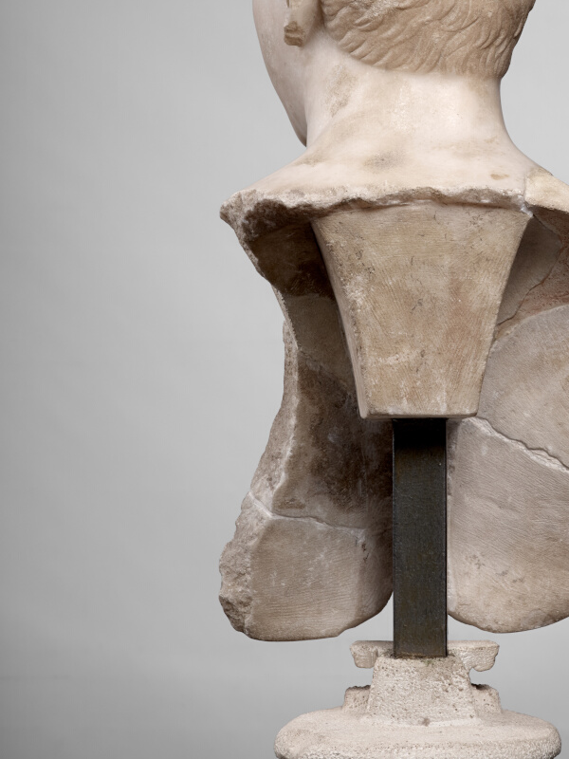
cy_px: 334
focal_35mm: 105
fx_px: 2301
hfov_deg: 14.0
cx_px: 467
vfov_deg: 18.7
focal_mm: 80
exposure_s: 1/125
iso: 200
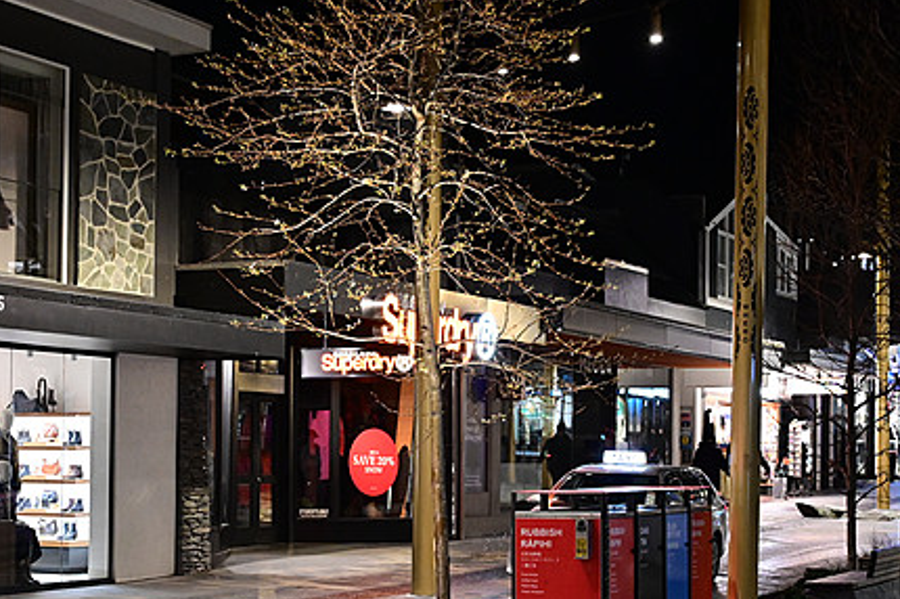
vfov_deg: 17.0
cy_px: 413
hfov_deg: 25.4
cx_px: 431
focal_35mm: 80
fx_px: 1998
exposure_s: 1/50
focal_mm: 43
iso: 4500
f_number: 4
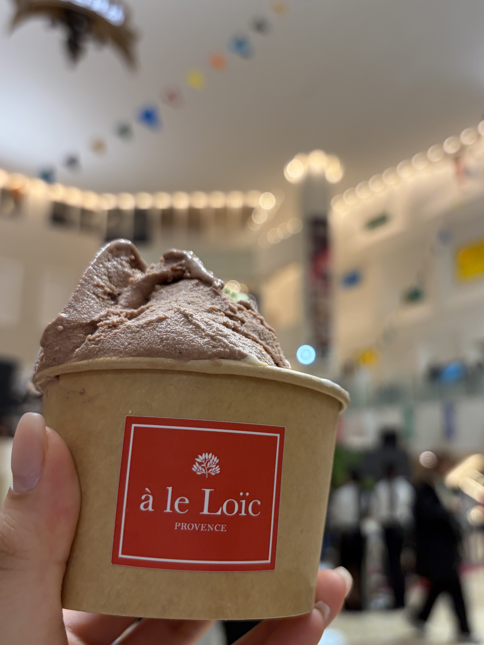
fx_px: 485
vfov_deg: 67.3
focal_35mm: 26
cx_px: 242
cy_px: 322
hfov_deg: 53.1
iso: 80
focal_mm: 5.96
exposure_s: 1/120
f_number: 1.6
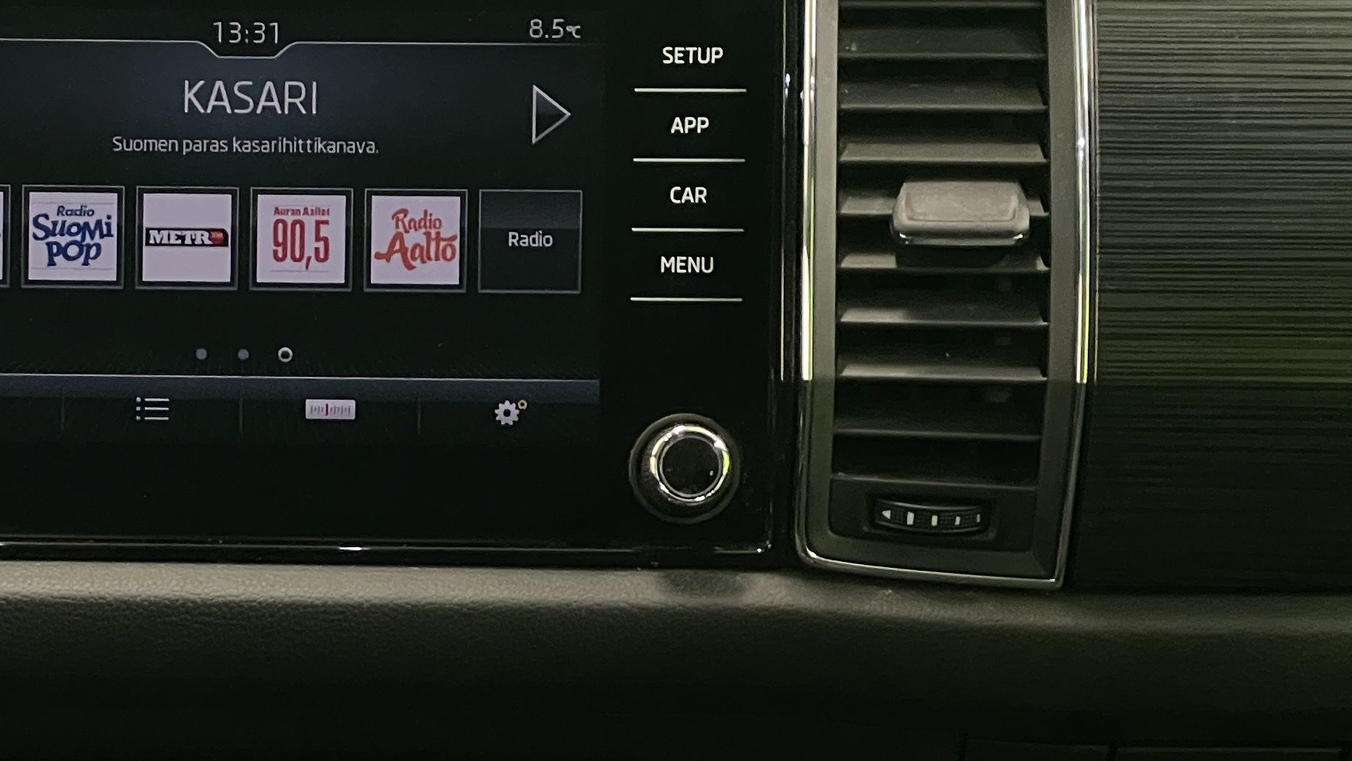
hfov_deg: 16.9
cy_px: 936
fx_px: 4482
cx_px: 152
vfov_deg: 9.6
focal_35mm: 125
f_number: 2
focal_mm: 6
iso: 640
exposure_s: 1/33
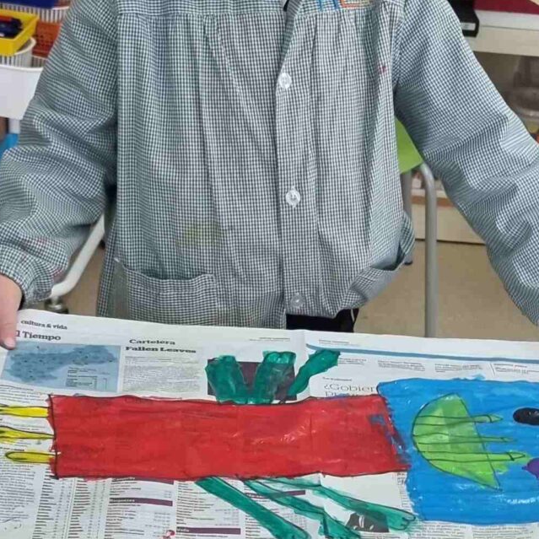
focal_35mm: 85
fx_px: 1497
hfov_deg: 20.4
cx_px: 337
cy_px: 472
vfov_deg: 20.1
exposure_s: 1/100
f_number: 1.8
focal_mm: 6.7
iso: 160
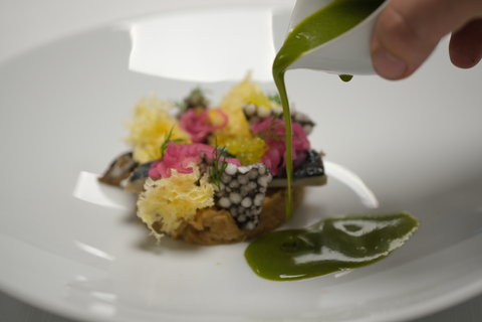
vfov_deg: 15.2
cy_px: 161
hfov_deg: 22.6
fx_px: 1205
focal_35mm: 90
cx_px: 241
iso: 160
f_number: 2.4
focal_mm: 60
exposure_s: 1/90
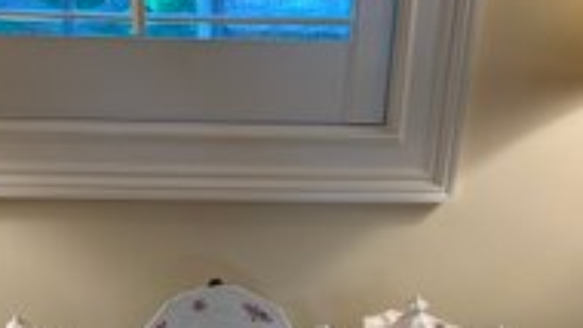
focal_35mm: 51
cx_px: 238
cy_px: 351
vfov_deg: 22.3
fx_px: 789
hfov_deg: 40.4
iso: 125
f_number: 1.6
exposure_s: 1/120
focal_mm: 5.1
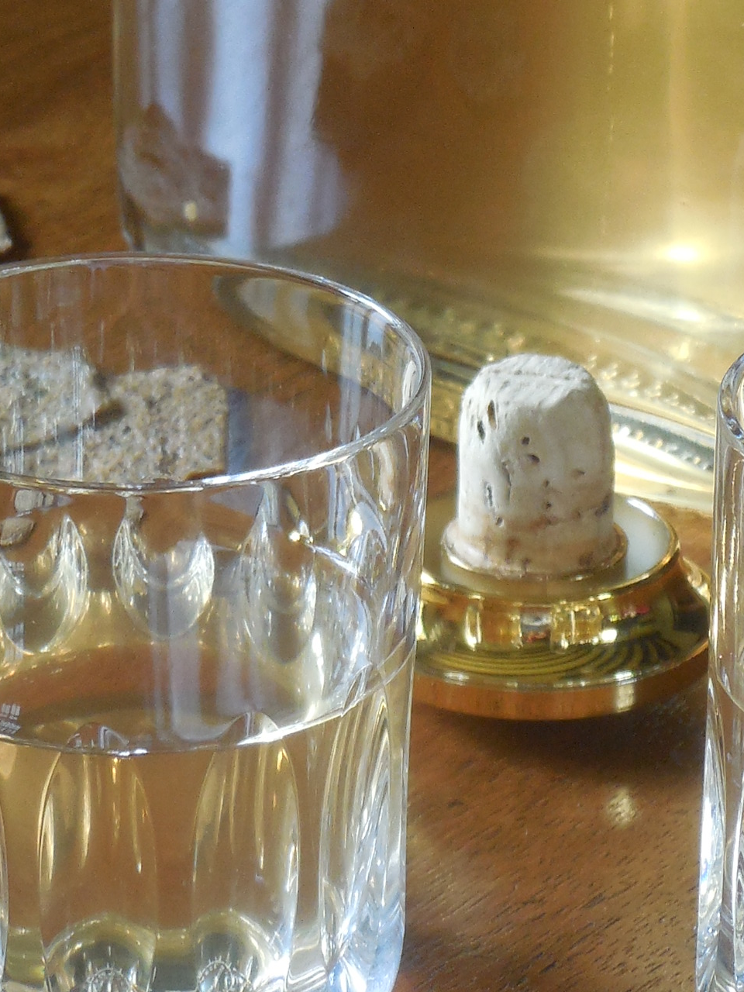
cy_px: 87
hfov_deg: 8.2
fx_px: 5187
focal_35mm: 181
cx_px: 442
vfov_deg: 10.9
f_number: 4.4
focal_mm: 12.6
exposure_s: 1/30
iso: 220
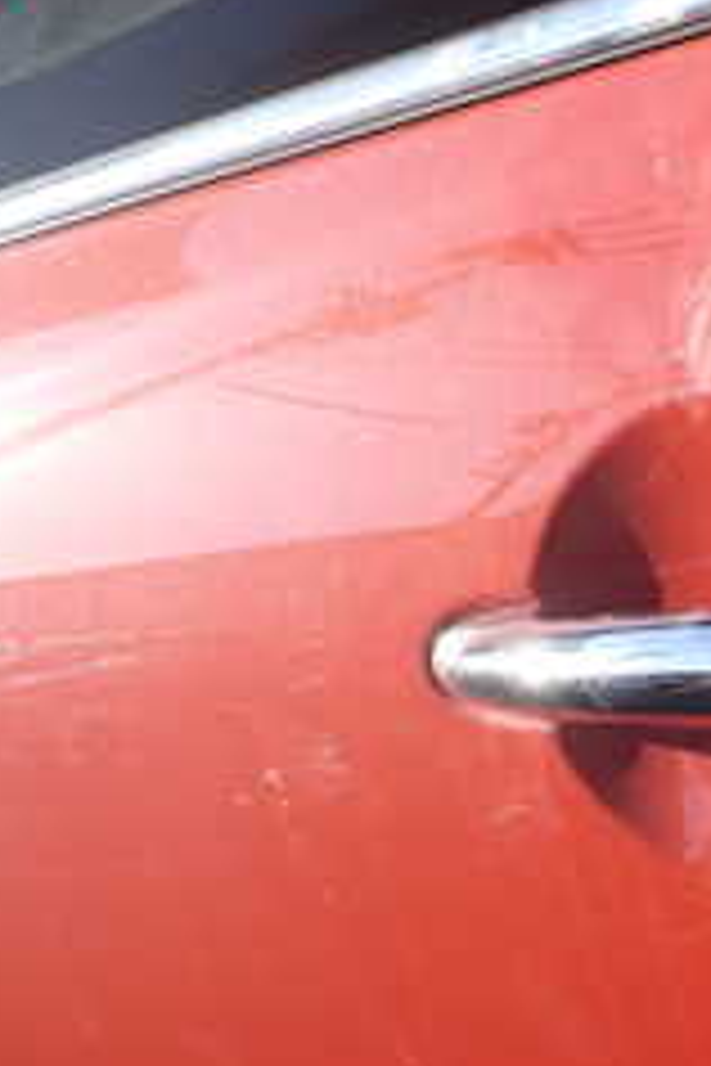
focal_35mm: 79
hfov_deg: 17.2
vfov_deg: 25.0
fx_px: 2340
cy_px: 918
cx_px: 522
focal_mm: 5.4
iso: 100
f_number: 3.2
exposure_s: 1/500
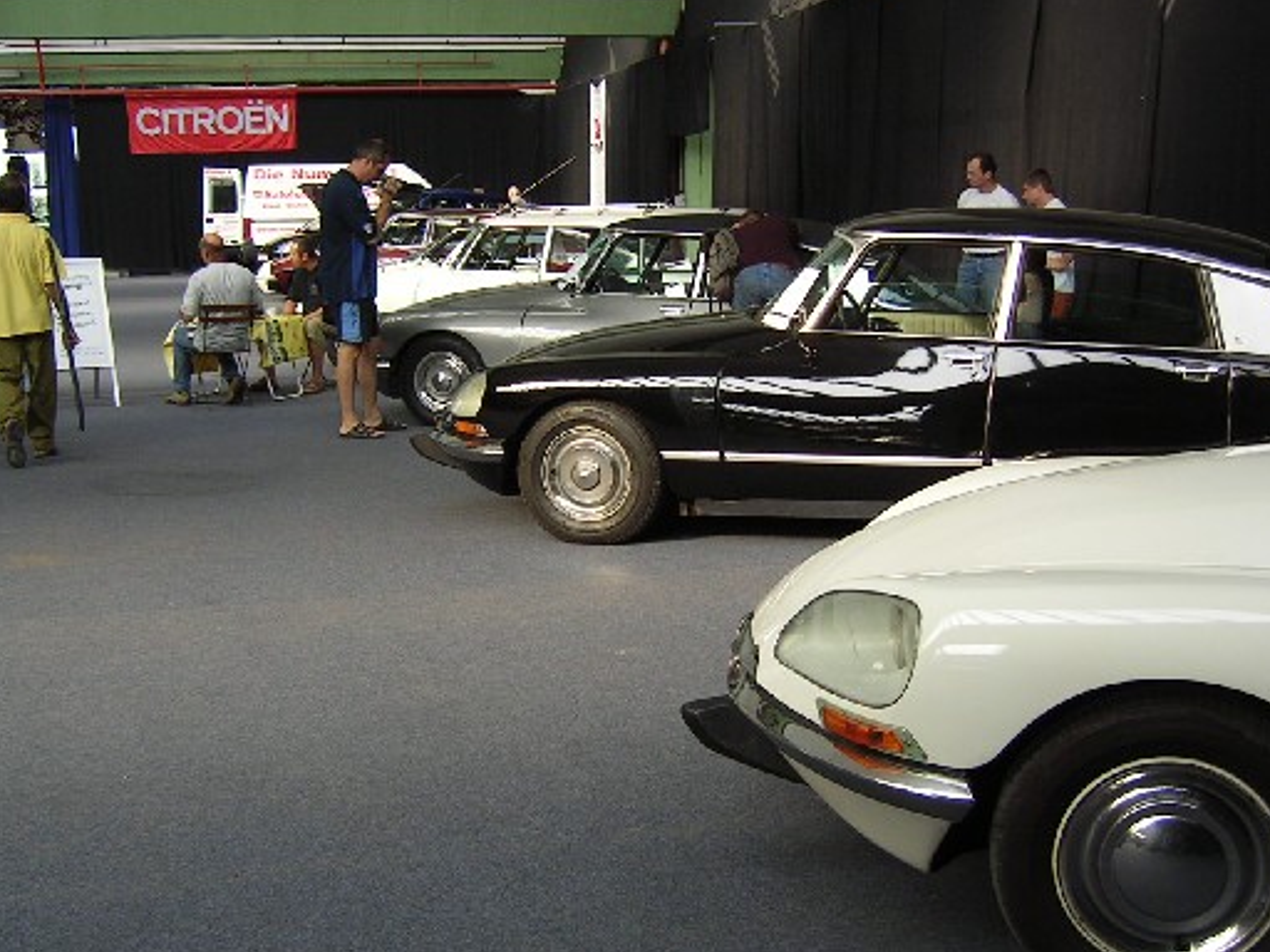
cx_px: 665
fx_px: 1651
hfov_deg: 42.1
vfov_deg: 32.2
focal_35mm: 45
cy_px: 526
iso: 50
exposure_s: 1/109
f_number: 2.8
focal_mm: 5.6
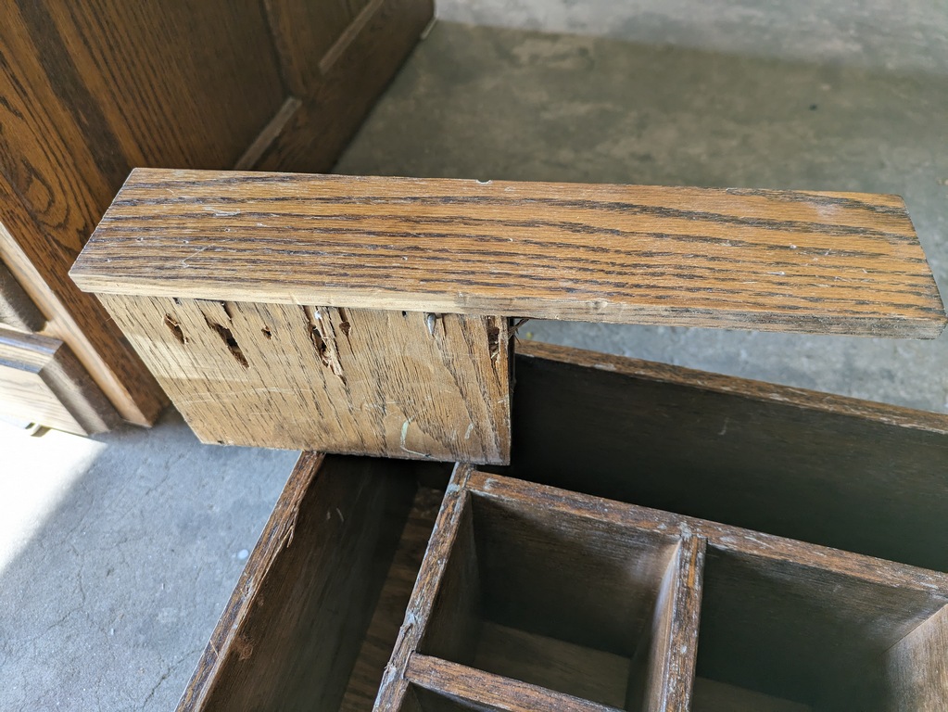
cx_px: 474
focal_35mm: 25
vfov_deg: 54.9
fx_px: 685
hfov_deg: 69.4
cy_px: 356
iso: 50
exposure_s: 1/120
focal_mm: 5.43
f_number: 1.89
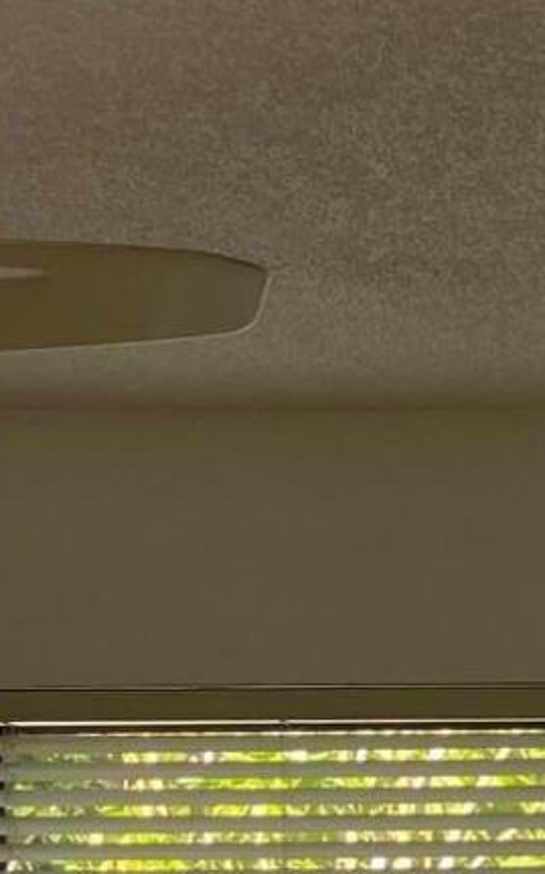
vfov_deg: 15.4
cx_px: 1141
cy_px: 1198
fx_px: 3045
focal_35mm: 128
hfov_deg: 9.5
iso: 50
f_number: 1.6
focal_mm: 5.1
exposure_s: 1/121
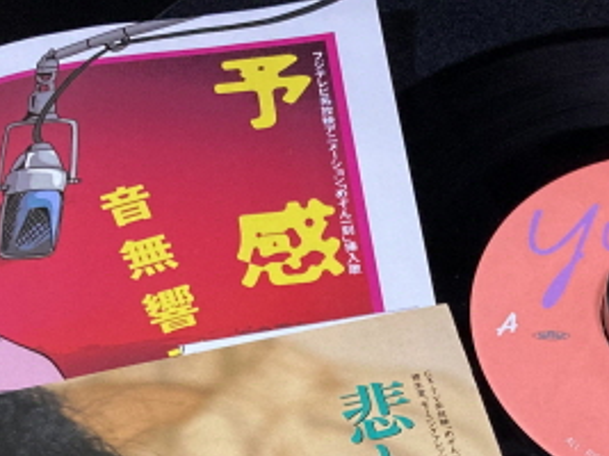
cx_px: 470
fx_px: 1477
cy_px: 538
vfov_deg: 16.8
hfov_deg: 23.0
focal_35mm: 84
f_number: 1.8
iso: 320
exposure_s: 1/60
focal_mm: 3.99
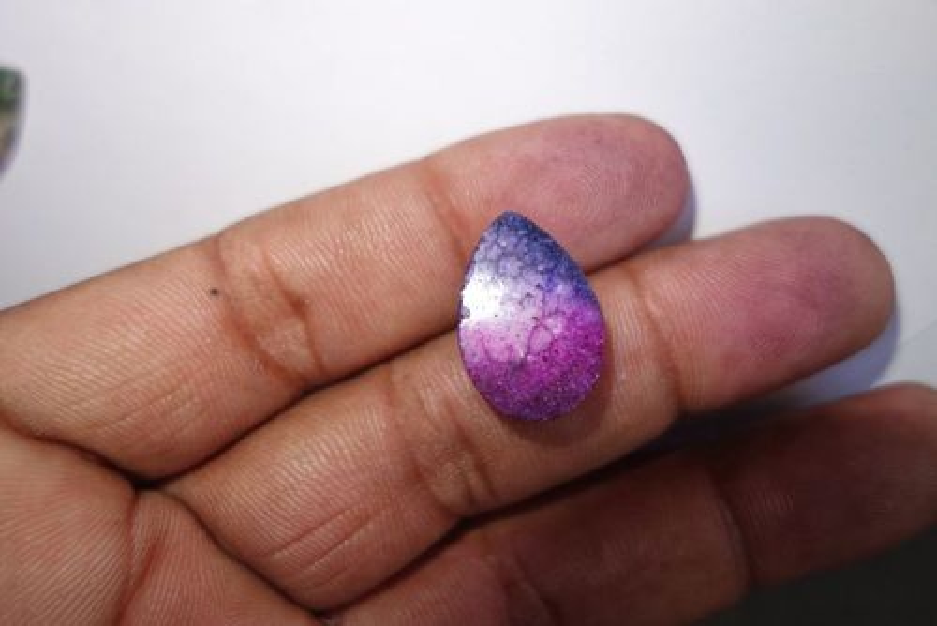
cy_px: 313
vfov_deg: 46.5
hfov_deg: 65.4
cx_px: 468
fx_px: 729
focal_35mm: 28
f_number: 2.2
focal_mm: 10.4
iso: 125
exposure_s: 1/250
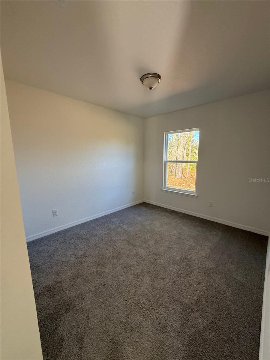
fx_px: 146
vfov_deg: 102.1
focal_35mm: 14
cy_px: 180
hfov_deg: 85.7
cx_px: 135
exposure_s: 1/99
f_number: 2.2
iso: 200
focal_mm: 2.22
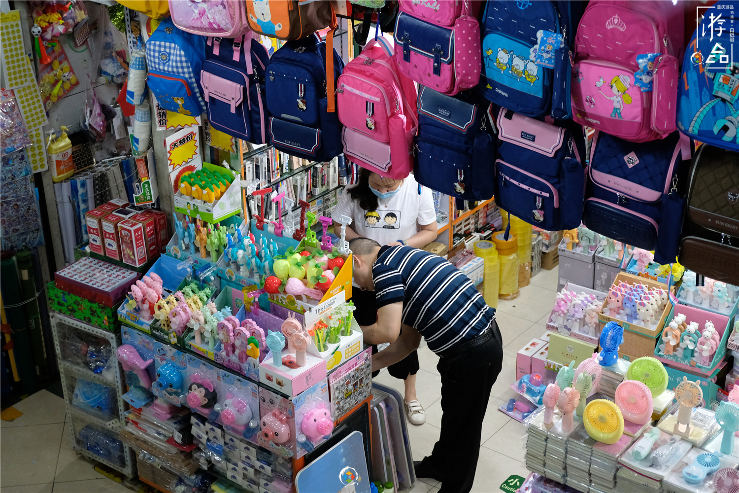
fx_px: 1108
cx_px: 370
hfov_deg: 36.9
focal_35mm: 54
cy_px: 246
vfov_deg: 25.1
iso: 2500
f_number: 3.6
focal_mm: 35.8
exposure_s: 1/250
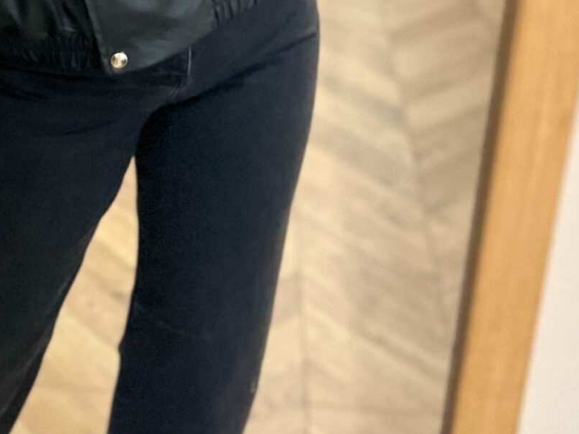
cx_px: 97
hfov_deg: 23.1
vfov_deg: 17.2
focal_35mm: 83
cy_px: -43
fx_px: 1388
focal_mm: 5.7
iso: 500
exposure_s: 1/50
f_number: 1.5
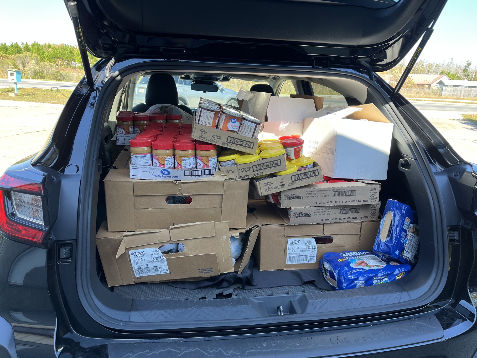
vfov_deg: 53.1
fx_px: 358
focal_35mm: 26
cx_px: 238
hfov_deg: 67.3
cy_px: 179
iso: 40
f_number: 1.6
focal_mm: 5.1
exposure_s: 1/234
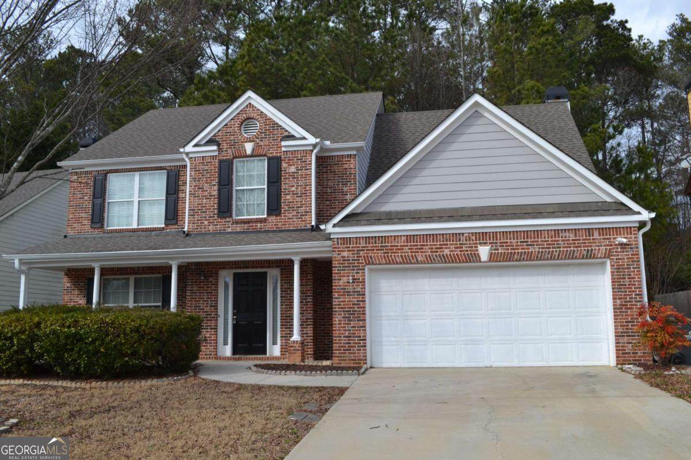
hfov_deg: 61.9
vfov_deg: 43.6
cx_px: 346
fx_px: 576
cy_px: 230
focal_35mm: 30
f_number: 8
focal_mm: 20
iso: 100
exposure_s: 1/250
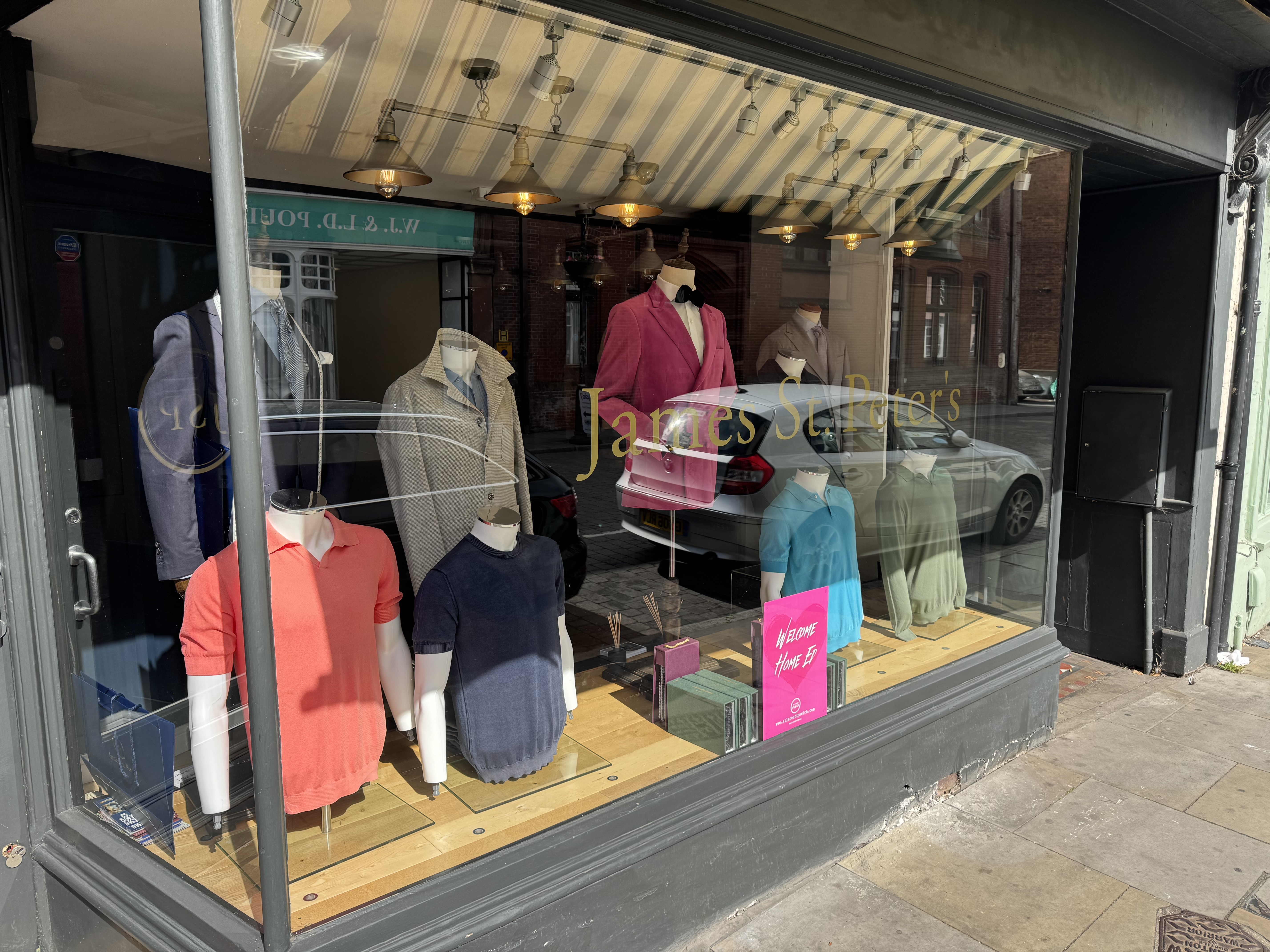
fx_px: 881
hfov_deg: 71.6
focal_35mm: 24
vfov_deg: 56.8
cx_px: 635
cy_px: 476
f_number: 1.78
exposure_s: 1/1456
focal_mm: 6.76
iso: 80
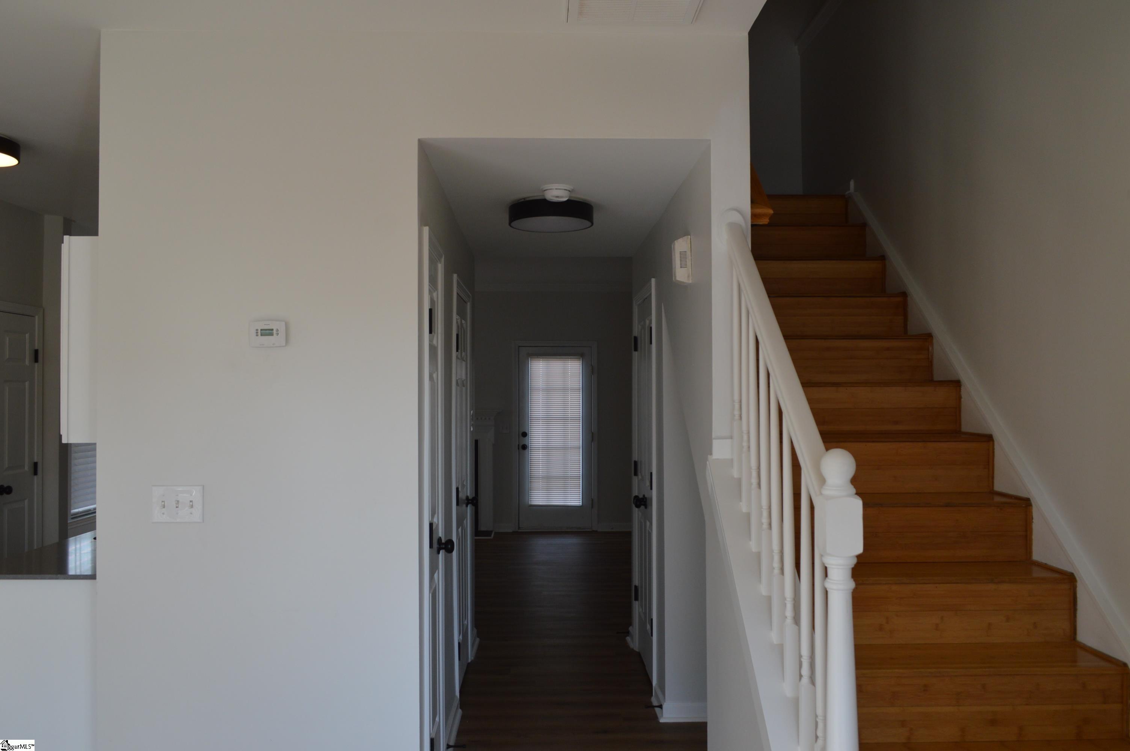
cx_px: 565
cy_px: 376
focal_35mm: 30
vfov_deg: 43.5
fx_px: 941
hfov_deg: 62.0
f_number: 5.6
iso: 400
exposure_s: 1/100
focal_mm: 20
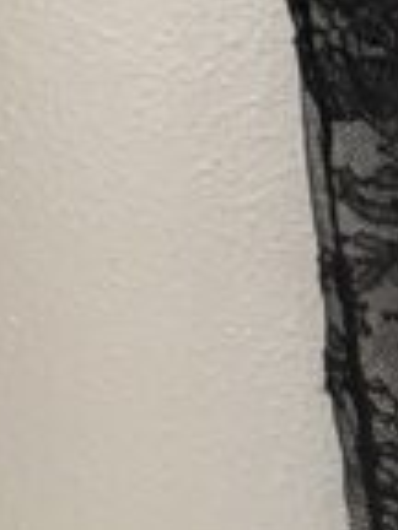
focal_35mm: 133
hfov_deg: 11.1
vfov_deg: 11.3
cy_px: -891
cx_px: 118
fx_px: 2039
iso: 800
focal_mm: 6.76
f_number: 1.78
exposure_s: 1/43
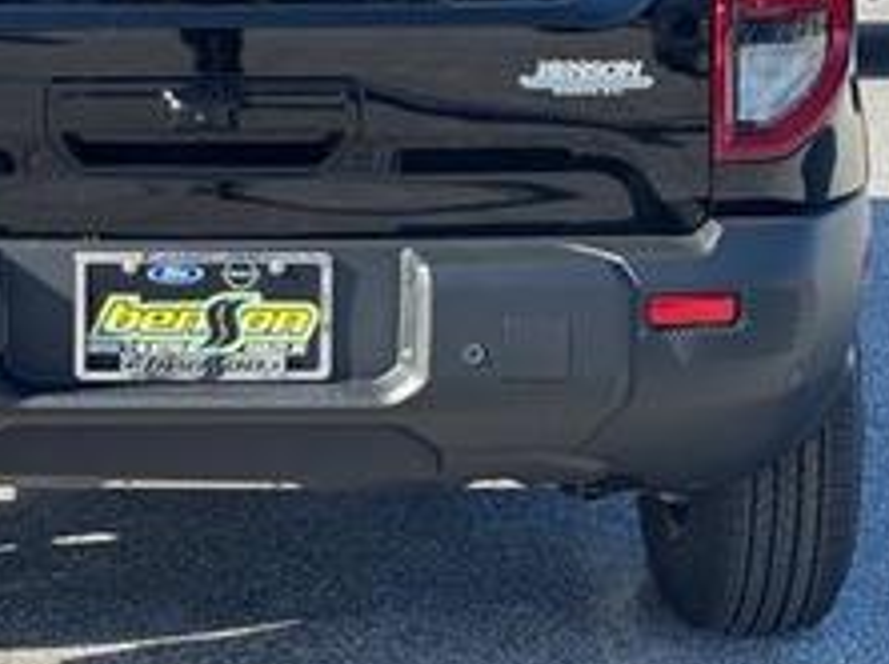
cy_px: 12
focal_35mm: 109
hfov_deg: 17.9
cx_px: 164
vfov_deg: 13.4
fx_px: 2796
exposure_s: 1/1339
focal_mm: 6.76
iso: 64
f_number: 1.78
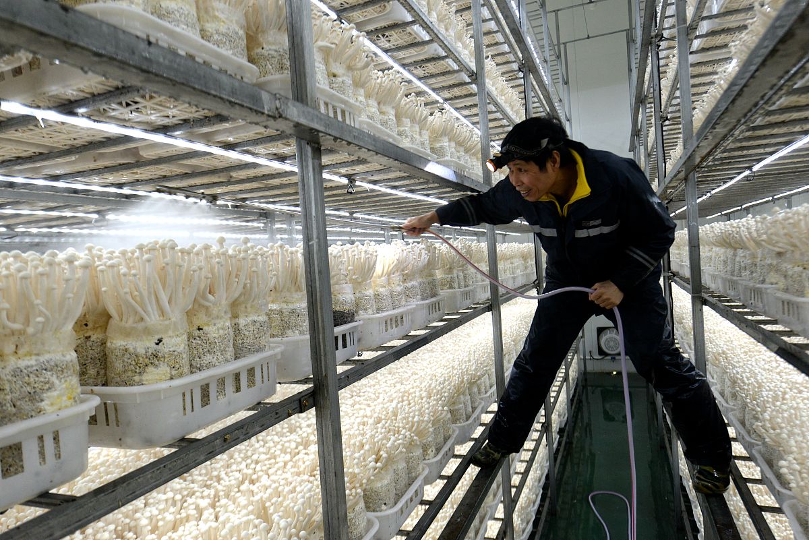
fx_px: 539
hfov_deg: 73.7
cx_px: 404
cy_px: 270
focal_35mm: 24
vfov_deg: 53.2
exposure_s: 1/100
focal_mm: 24
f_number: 4.5
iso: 1250
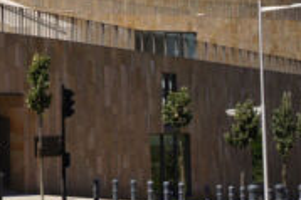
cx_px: -27
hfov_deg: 15.1
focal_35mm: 132
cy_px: 44
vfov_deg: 10.3
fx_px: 1105
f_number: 9
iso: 100
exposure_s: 1/100
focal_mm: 35
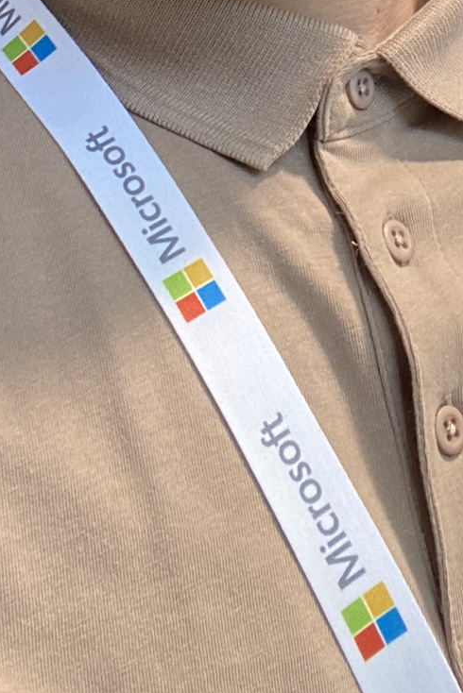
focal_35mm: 87
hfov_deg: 15.6
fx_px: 1677
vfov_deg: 20.8
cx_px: 373
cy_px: -263
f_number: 2.2
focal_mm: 2.71
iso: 80
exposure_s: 1/50
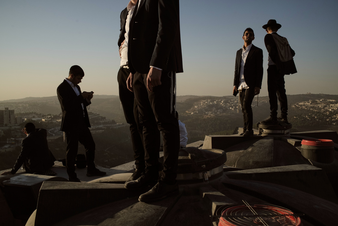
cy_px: 113
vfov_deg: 37.9
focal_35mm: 35
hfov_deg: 54.4
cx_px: 169
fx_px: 329
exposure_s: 1/1000
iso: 500
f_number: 11
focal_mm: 35
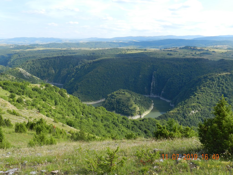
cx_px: 116
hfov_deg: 49.0
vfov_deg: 37.7
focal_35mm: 38
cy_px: 88
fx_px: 256
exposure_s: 1/640
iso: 160
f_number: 4
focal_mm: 6.7
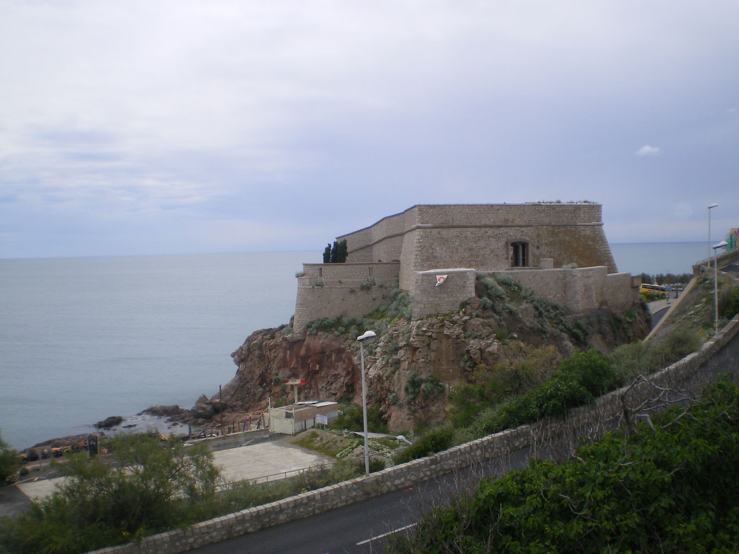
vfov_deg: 37.7
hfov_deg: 49.0
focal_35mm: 38
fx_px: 811
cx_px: 370
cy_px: 277
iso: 80
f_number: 4.6
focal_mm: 6.3
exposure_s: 1/640
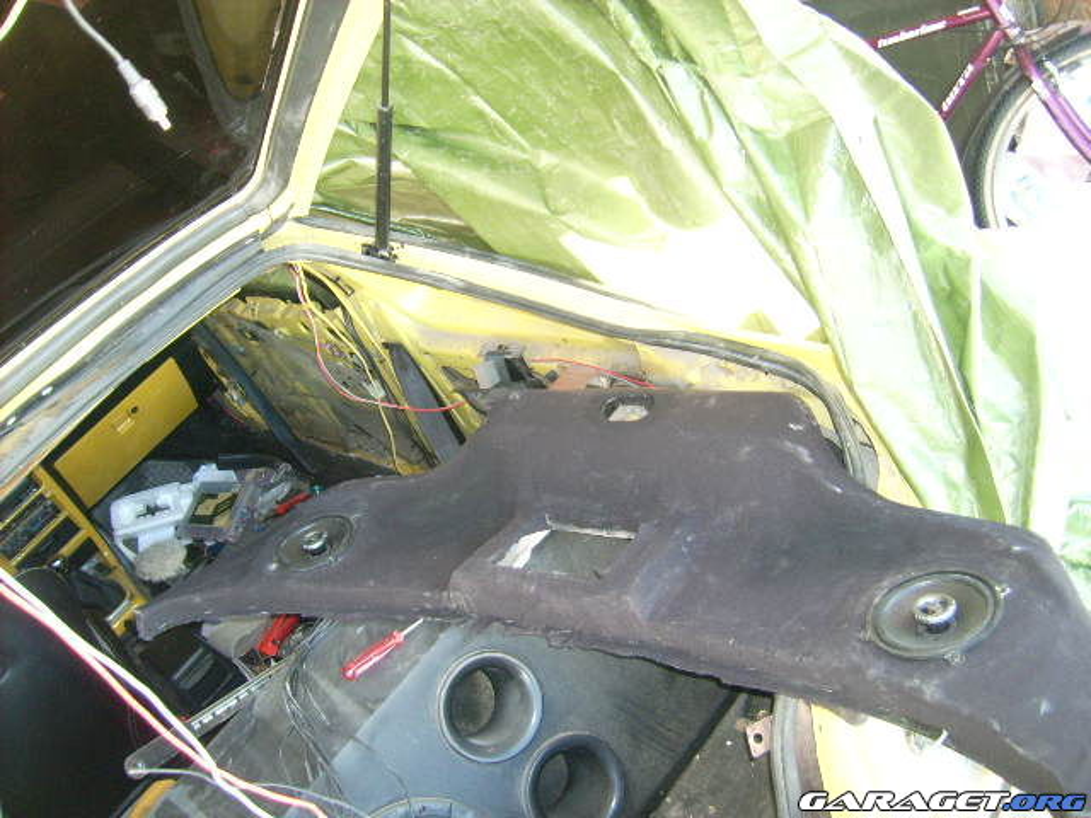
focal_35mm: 35
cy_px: 409
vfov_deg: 40.7
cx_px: 546
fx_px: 1103
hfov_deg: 52.6
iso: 100
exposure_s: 1/60
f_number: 2.8
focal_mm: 5.95
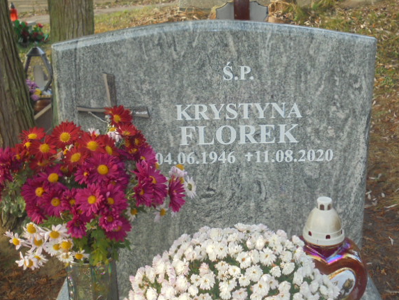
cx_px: 219
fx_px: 553
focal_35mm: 48
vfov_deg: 30.3
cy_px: 141
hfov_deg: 39.6
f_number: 4.5
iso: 100
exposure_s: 1/80
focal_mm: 7.8
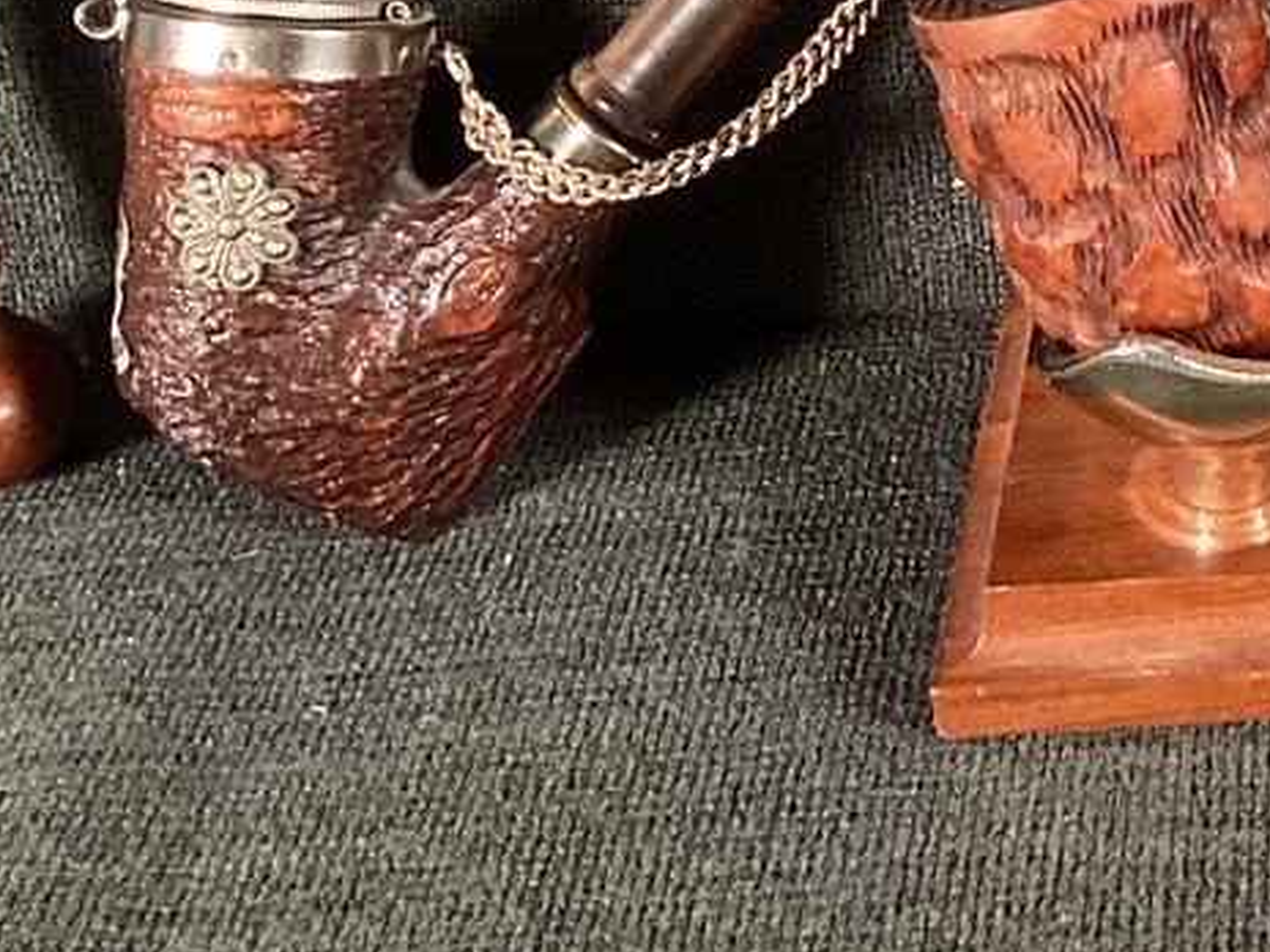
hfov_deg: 17.8
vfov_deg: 14.0
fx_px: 3706
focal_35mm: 101
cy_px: -305
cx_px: 1778
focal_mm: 3.3
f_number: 2.4
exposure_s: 1/50
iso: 50
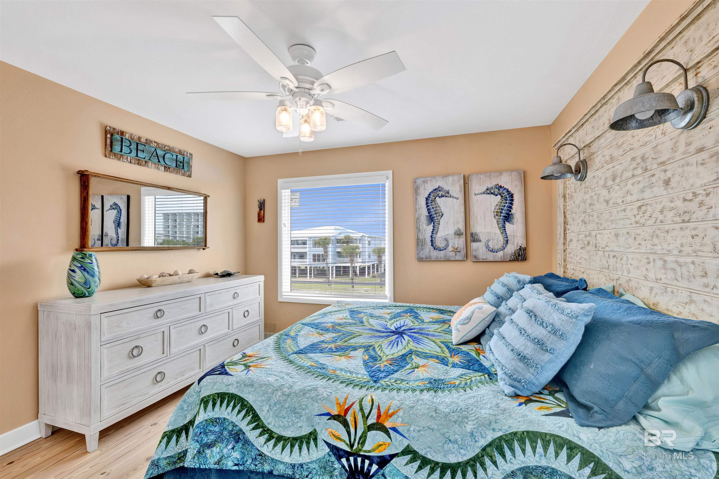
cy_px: 240
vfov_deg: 79.2
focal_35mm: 14
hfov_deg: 102.3
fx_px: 290
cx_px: 360
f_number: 11
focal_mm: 14.5
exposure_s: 1/40
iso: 400
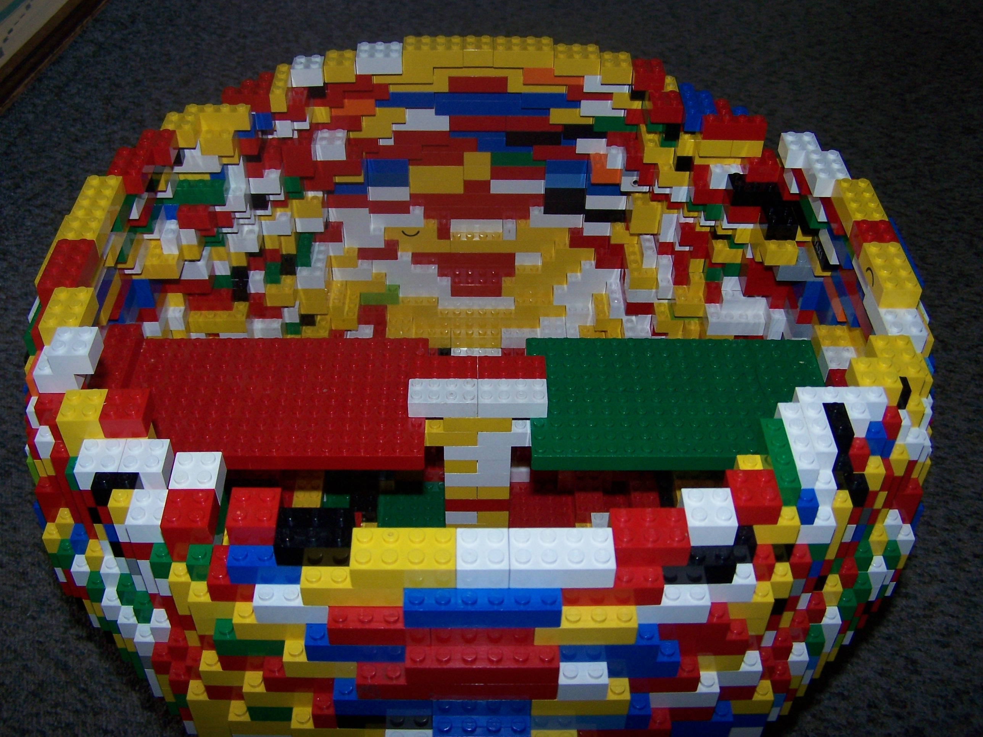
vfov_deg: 37.7
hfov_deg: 49.0
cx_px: 492
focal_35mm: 38
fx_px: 1079
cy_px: 368
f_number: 2.8
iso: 140
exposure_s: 1/60
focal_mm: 6.3
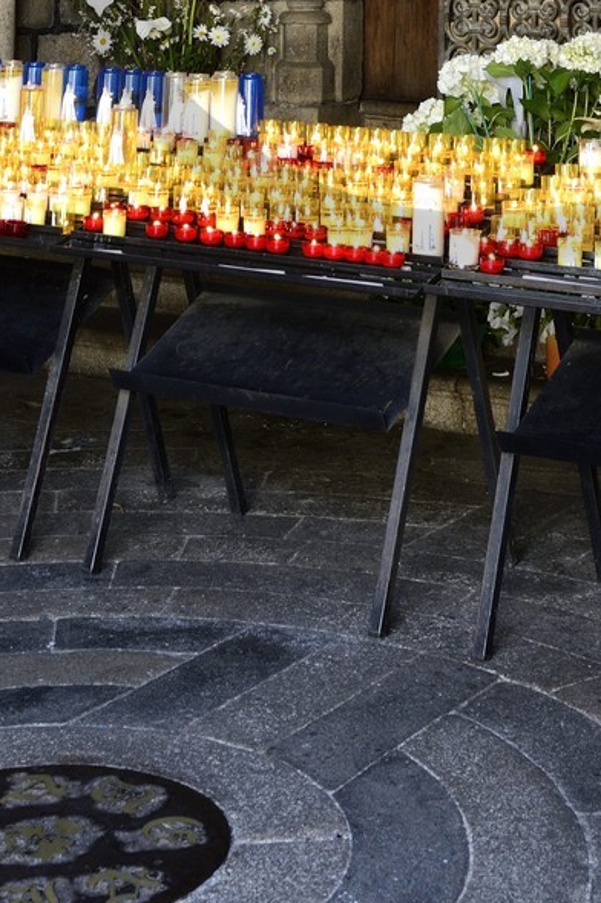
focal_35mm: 87
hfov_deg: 15.6
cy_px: -209
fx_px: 2181
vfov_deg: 21.5
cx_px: 481
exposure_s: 1/30
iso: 800
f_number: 7.1
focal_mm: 32
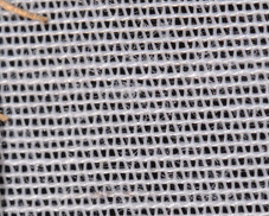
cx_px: -83
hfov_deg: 4.6
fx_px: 3320
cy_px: 18
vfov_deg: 3.7
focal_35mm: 417
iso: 100
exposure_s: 1/60
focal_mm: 85
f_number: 25
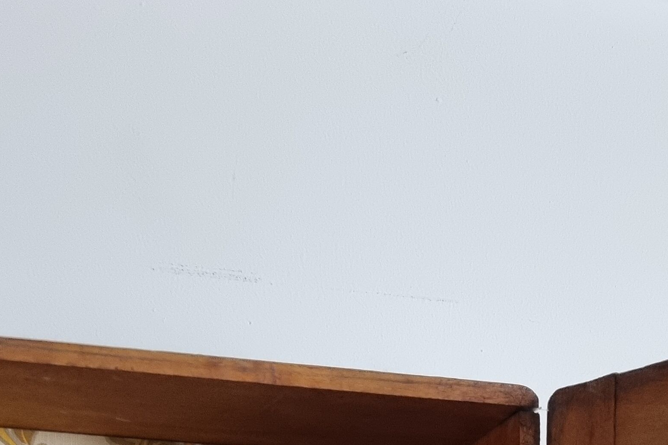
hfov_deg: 28.5
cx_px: 493
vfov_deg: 16.0
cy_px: 835
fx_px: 1299
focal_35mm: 70
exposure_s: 1/50
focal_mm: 5.4
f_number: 1.8
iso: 400
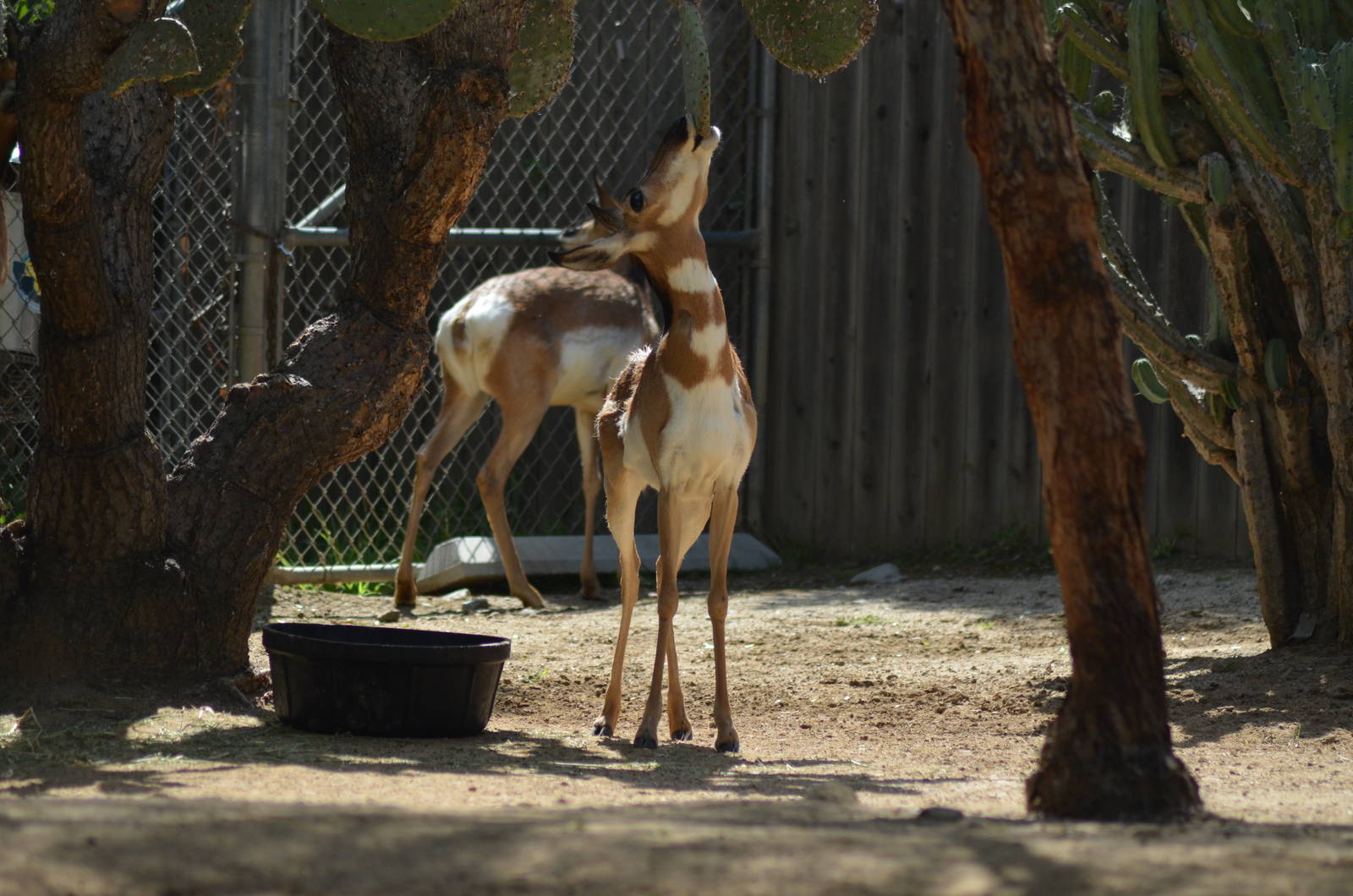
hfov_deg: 7.1
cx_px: 676
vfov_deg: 4.7
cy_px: 448
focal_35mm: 292
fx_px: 10971
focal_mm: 195
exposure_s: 1/1600
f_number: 5
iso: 400
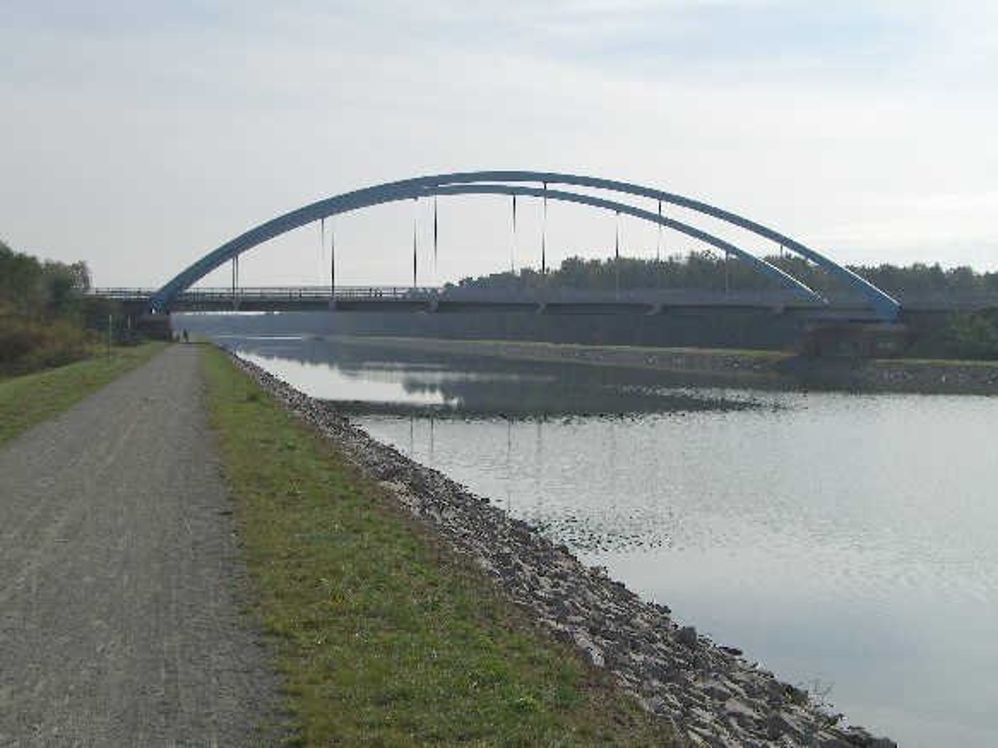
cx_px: 499
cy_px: 374
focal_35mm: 57
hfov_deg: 33.8
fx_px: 1643
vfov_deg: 25.7
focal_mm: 11.8
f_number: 10
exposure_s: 1/320
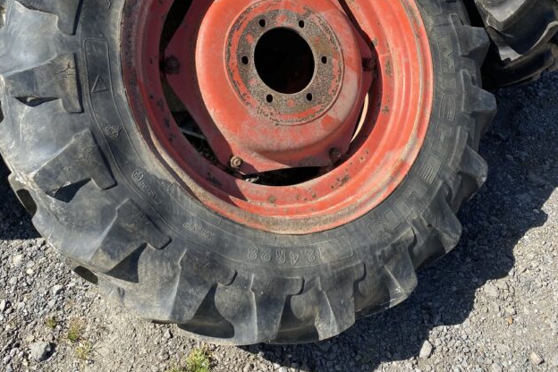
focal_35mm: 37
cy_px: 61
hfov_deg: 51.9
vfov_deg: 34.5
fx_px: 573
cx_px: 283
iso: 32
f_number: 1.8
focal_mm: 4.25
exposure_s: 1/1429
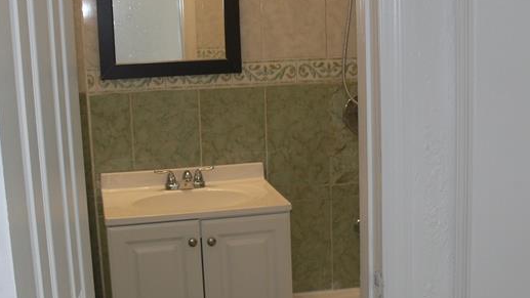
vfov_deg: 20.4
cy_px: 185
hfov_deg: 35.3
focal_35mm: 59
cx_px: 325
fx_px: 829
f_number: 2.8
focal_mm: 7.4
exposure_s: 1/30
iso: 100
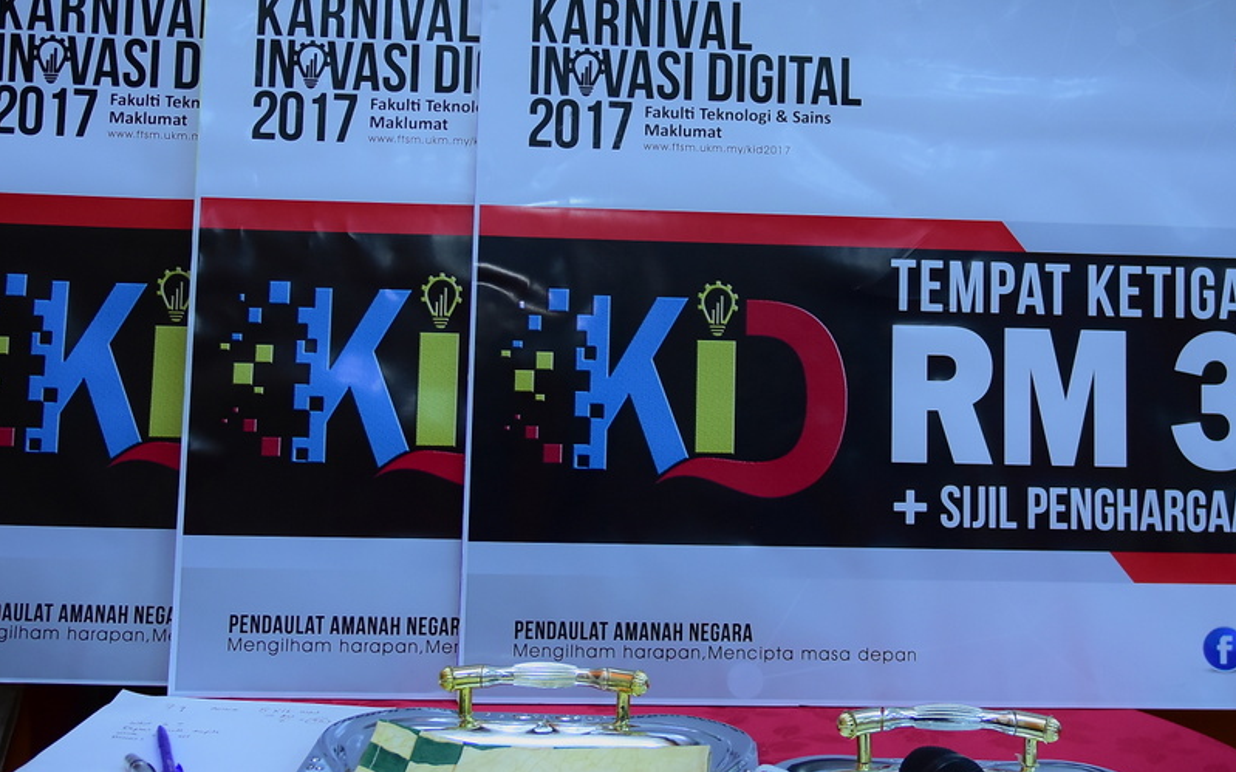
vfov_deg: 25.3
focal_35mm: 51
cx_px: 713
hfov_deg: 39.5
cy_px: 292
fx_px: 1718
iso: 1600
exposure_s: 1/200
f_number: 2.8
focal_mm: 26
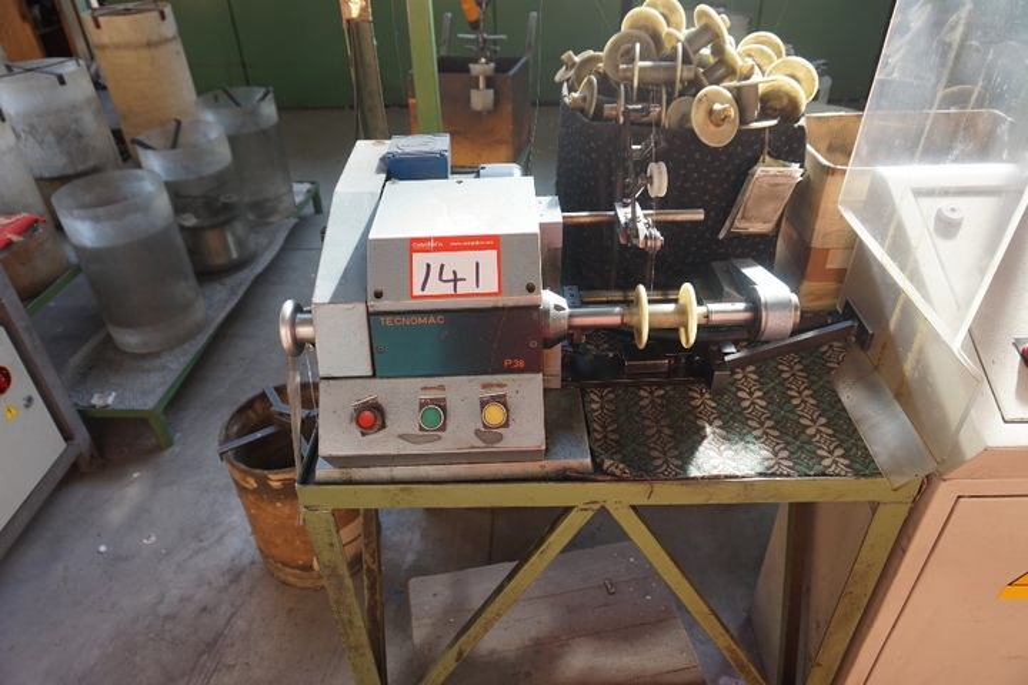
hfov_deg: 73.7
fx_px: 685
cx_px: 514
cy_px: 342
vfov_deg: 53.1
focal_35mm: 24
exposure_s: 1/60
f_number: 4
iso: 100
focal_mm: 16
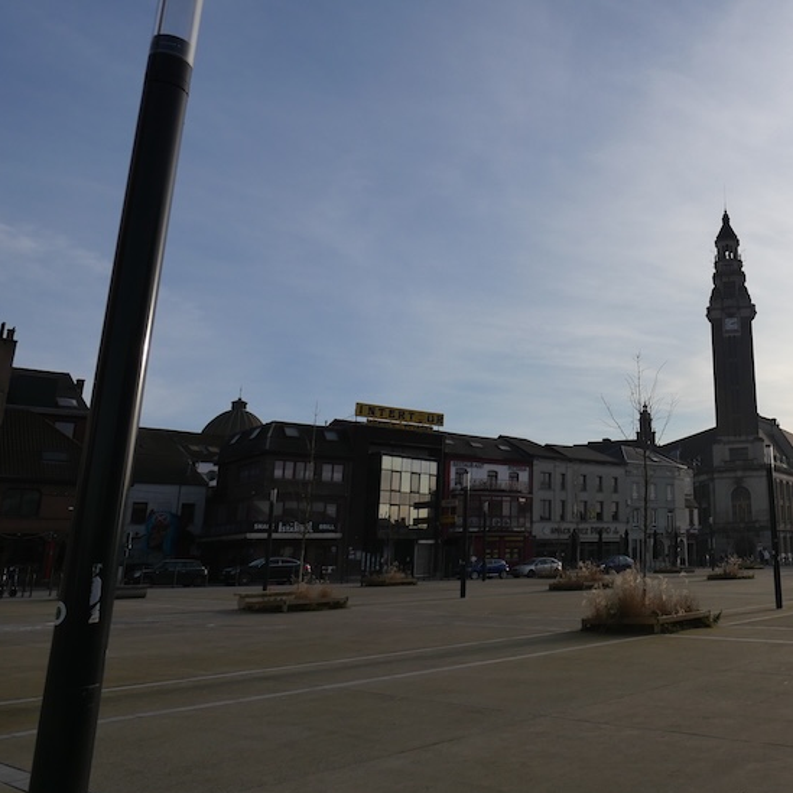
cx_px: 708
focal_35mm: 29
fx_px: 752
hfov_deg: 49.7
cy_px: 357
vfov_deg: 55.5
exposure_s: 1/1600
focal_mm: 9
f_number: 6.3
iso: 200
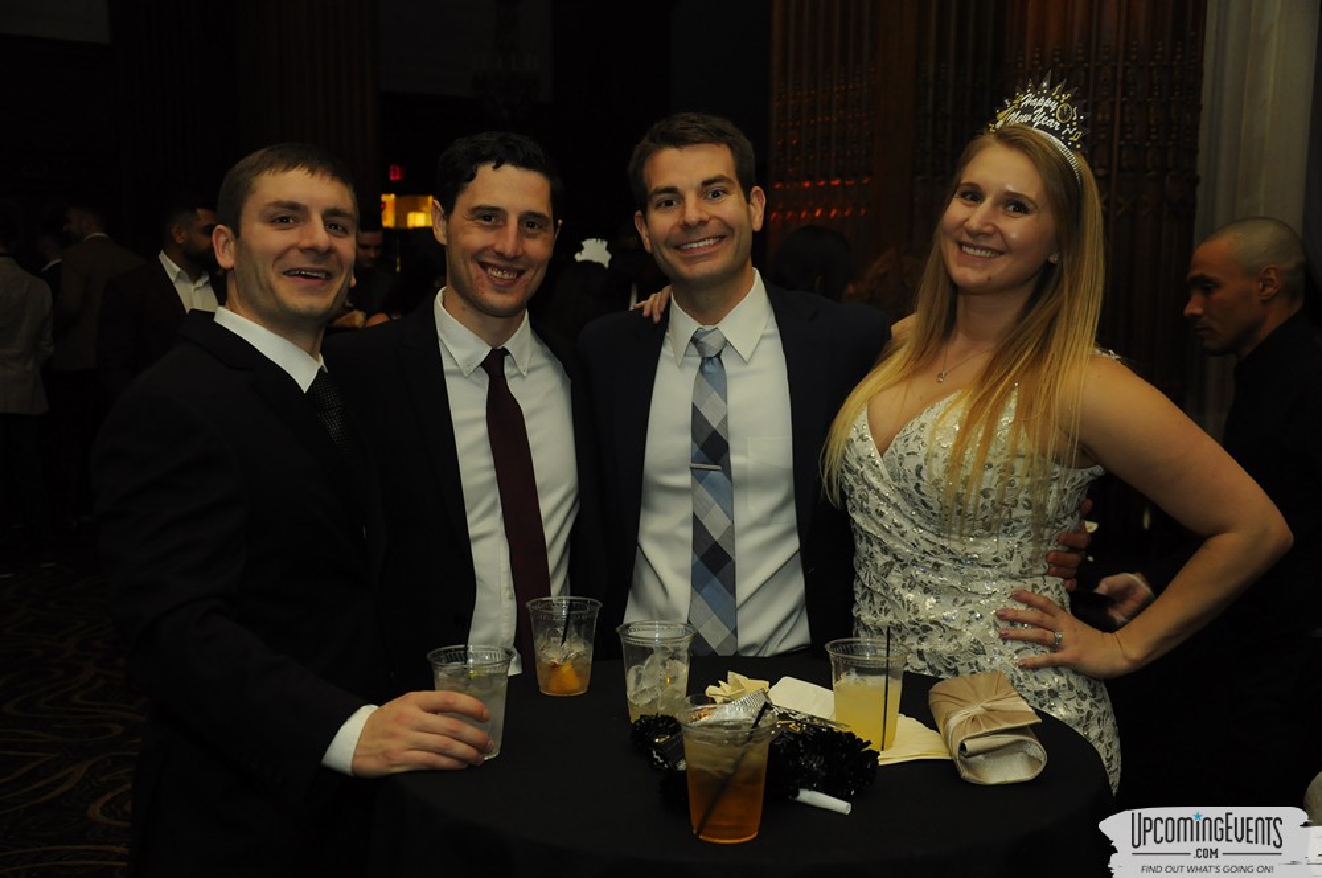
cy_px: 439
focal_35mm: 45
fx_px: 1650
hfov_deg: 43.7
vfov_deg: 29.8
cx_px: 661
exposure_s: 1/60
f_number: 4.2
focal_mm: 30
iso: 800
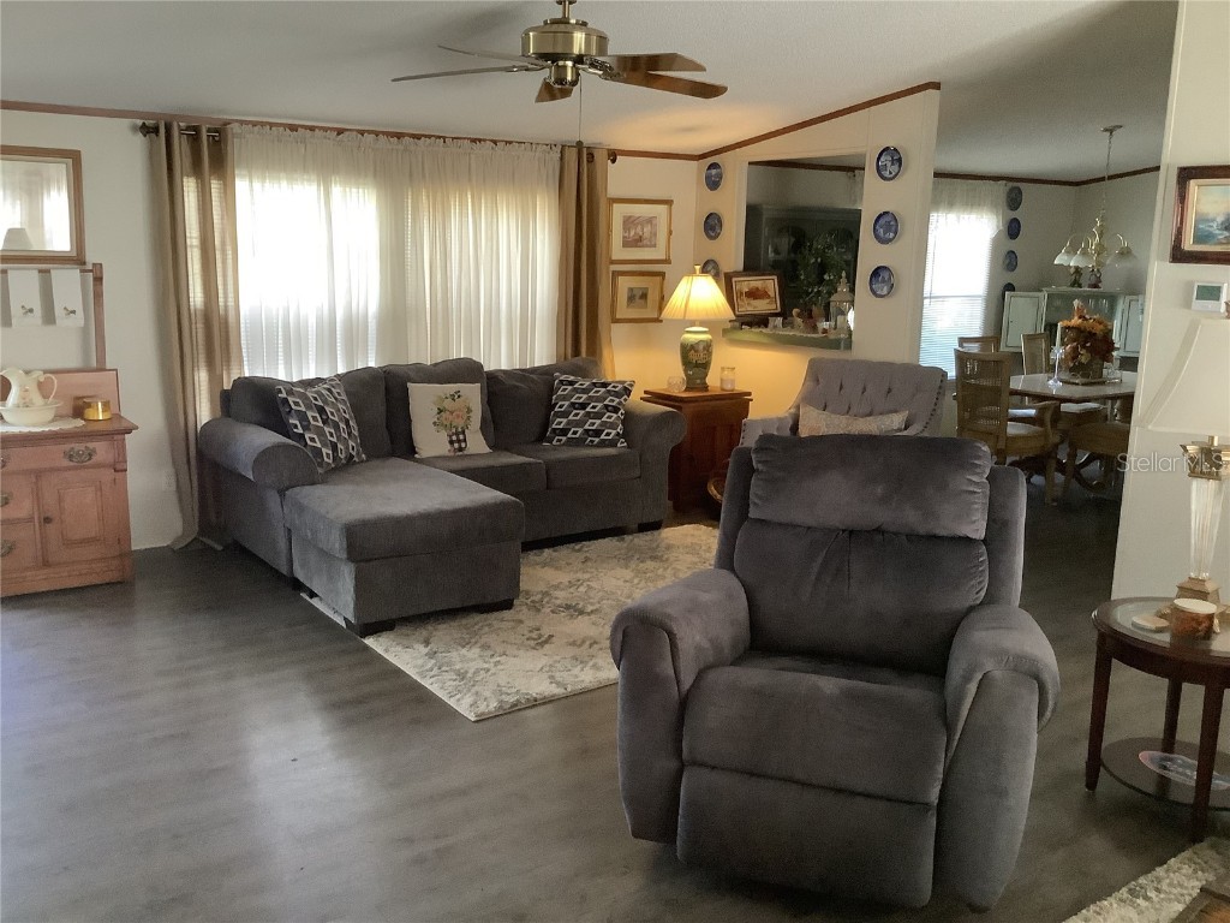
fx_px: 1102
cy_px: 462
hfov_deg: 58.4
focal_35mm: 31
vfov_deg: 45.4
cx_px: 615
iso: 400
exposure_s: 1/33
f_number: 2.4
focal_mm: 3.3
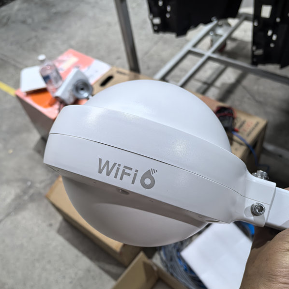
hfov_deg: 51.1
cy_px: 167
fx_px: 302
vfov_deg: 50.9
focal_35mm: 32
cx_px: 145
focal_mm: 5.75
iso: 250
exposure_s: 1/50
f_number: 2
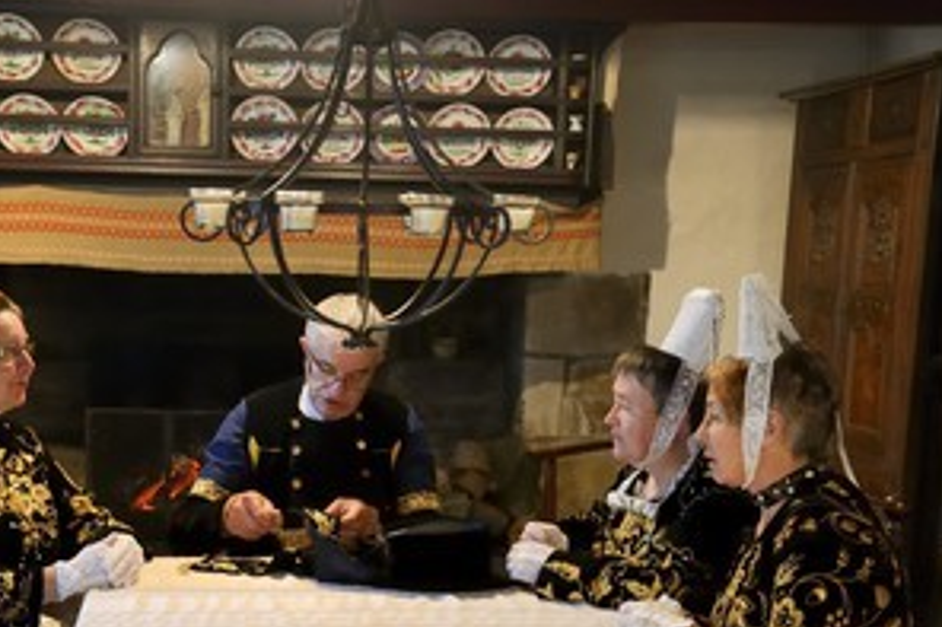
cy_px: 442
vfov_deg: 24.8
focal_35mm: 54
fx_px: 1412
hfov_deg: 36.7
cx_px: 353
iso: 1600
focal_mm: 38
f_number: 4.5
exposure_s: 1/30
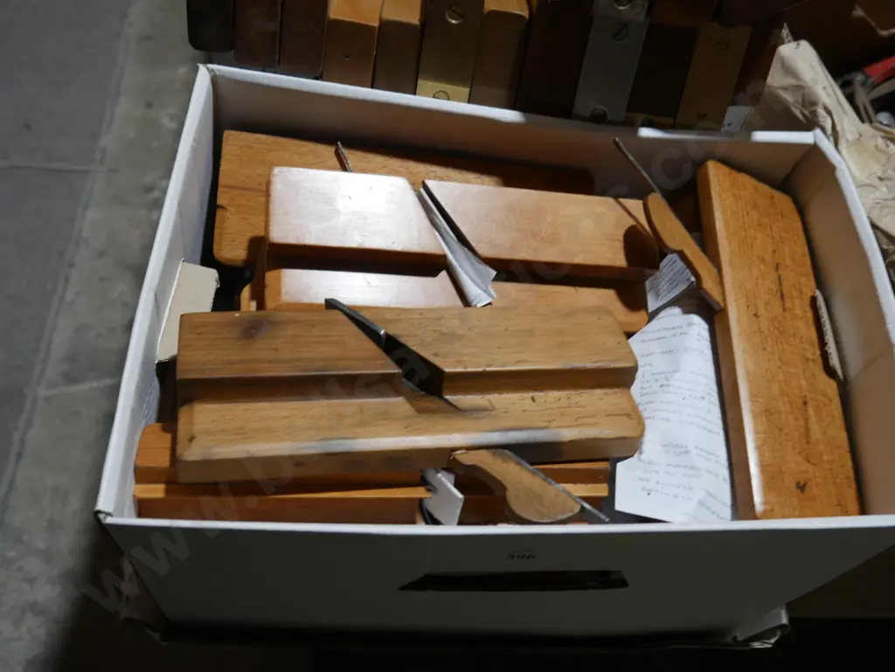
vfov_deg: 44.2
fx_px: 828
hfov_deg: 56.8
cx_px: 448
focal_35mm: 32
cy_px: 336
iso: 200
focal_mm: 16
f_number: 3.6
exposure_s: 1/80
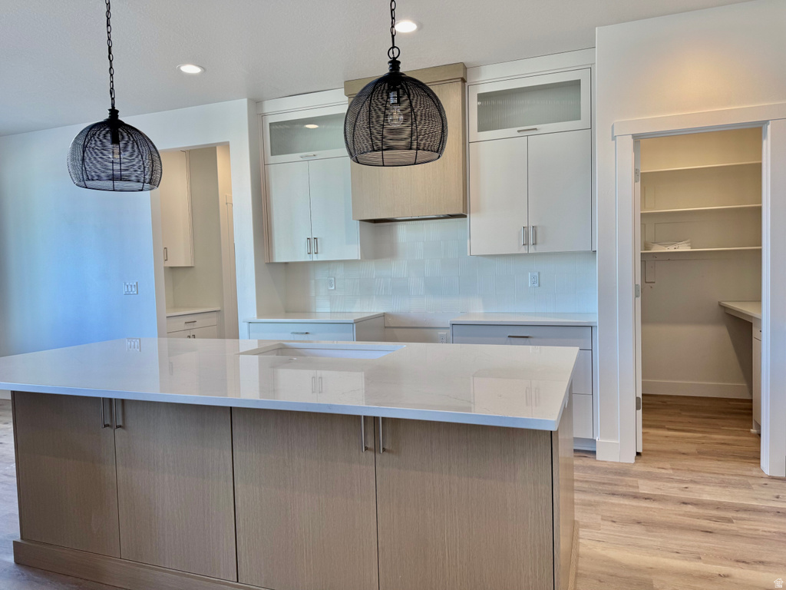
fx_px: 545
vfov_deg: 56.8
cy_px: 295
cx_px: 393
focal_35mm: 24
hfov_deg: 71.6
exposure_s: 1/120
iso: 80
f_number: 1.78
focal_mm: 6.76
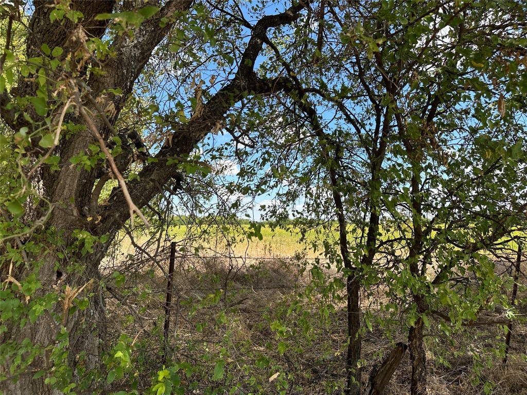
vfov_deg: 56.8
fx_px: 365
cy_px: 198
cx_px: 264
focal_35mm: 24
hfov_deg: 71.6
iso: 80
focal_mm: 6.86
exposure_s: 1/1517
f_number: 1.78
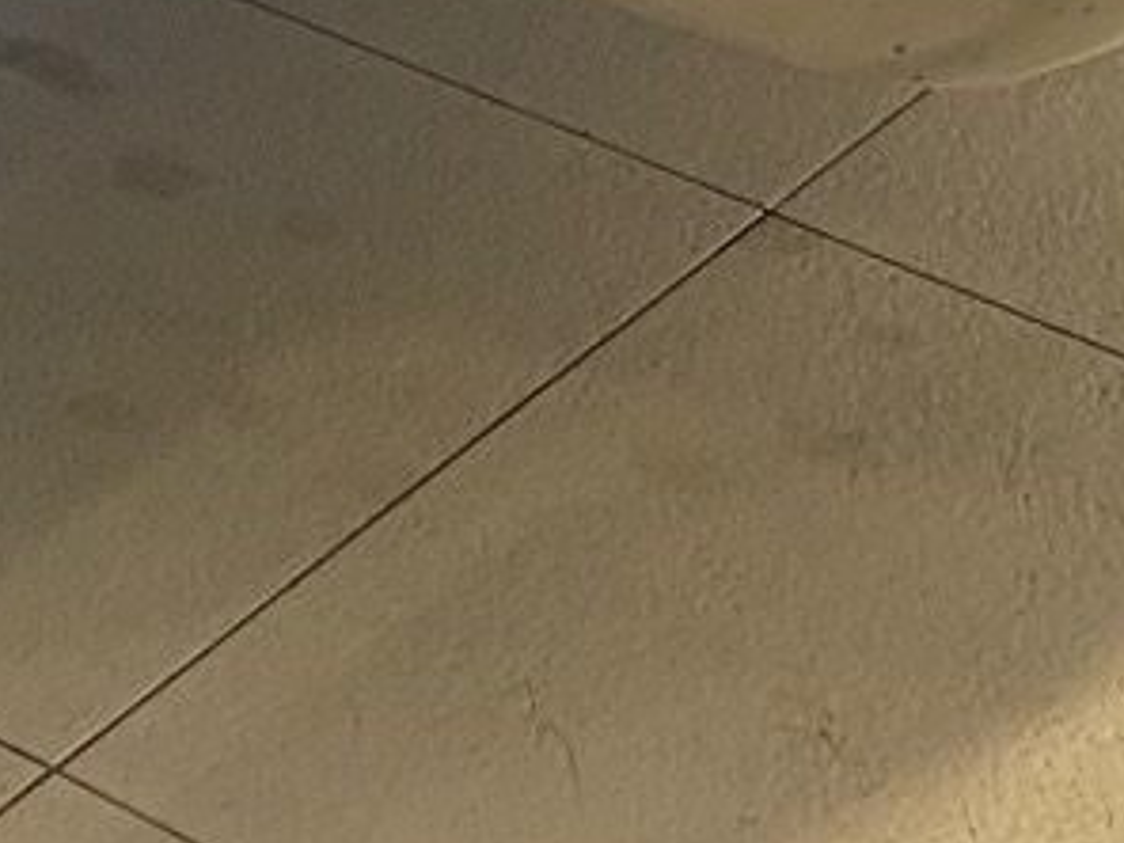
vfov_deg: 7.1
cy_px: -1982
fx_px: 5747
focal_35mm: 177
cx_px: -752
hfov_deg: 10.6
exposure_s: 1/50
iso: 100
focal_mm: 4.25
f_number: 1.8
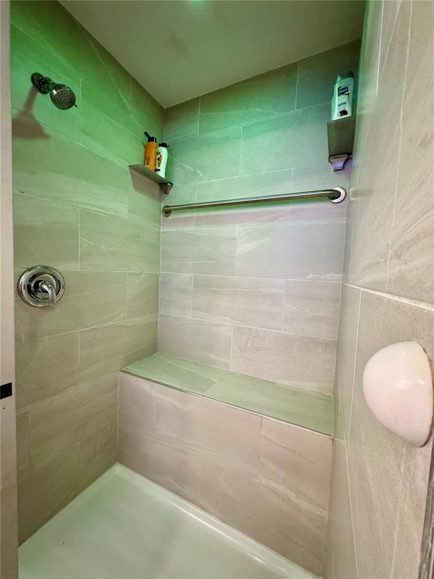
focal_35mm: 14
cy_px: 290
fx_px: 234
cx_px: 217
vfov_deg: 102.1
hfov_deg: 85.7
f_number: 2.2
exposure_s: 1/42
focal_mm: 2.22
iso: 1000
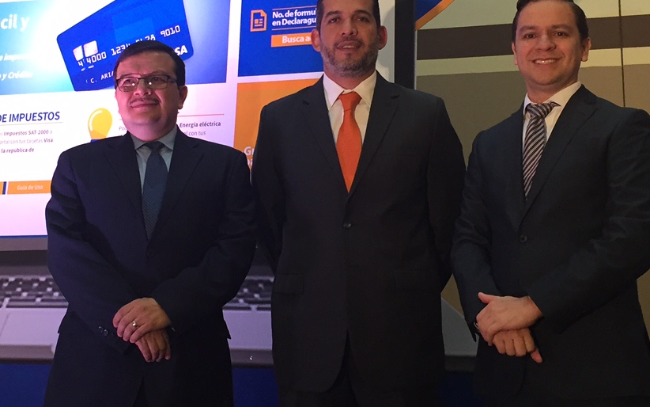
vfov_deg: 21.2
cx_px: 274
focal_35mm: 61
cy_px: 123
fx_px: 1081
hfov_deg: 33.4
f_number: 2.2
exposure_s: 1/30
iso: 100
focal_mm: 4.15
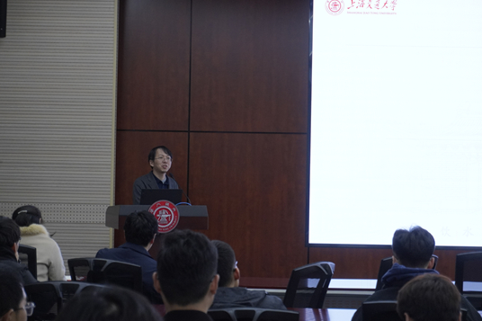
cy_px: 157
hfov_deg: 24.2
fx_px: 1124
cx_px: 263
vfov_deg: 16.3
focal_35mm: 84
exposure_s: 1/160
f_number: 5.6
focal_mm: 50
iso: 1250
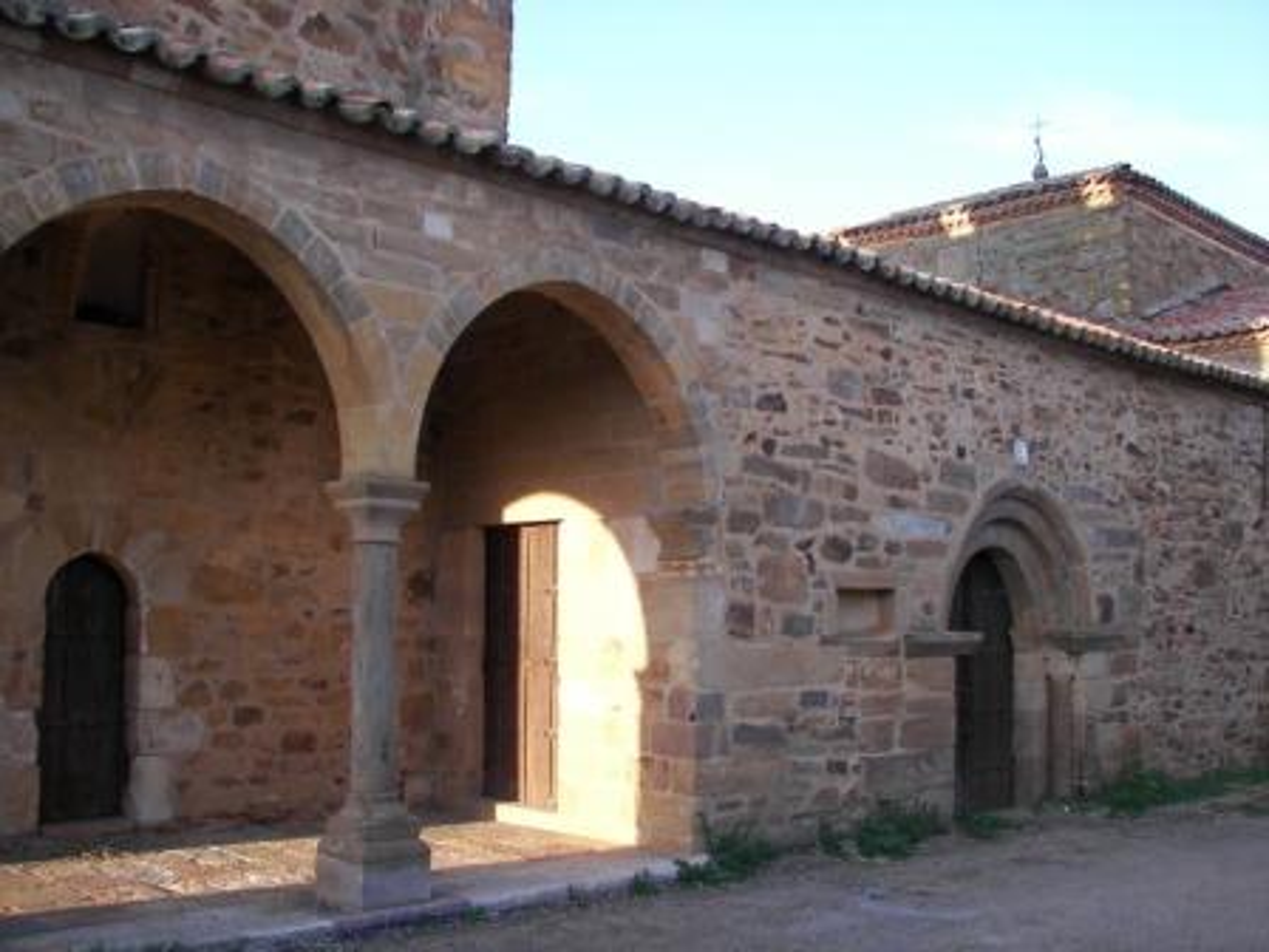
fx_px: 1320
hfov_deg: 51.4
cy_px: 476
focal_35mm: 36
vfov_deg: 39.7
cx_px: 634
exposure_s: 1/125
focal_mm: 6
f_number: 2.8
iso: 50
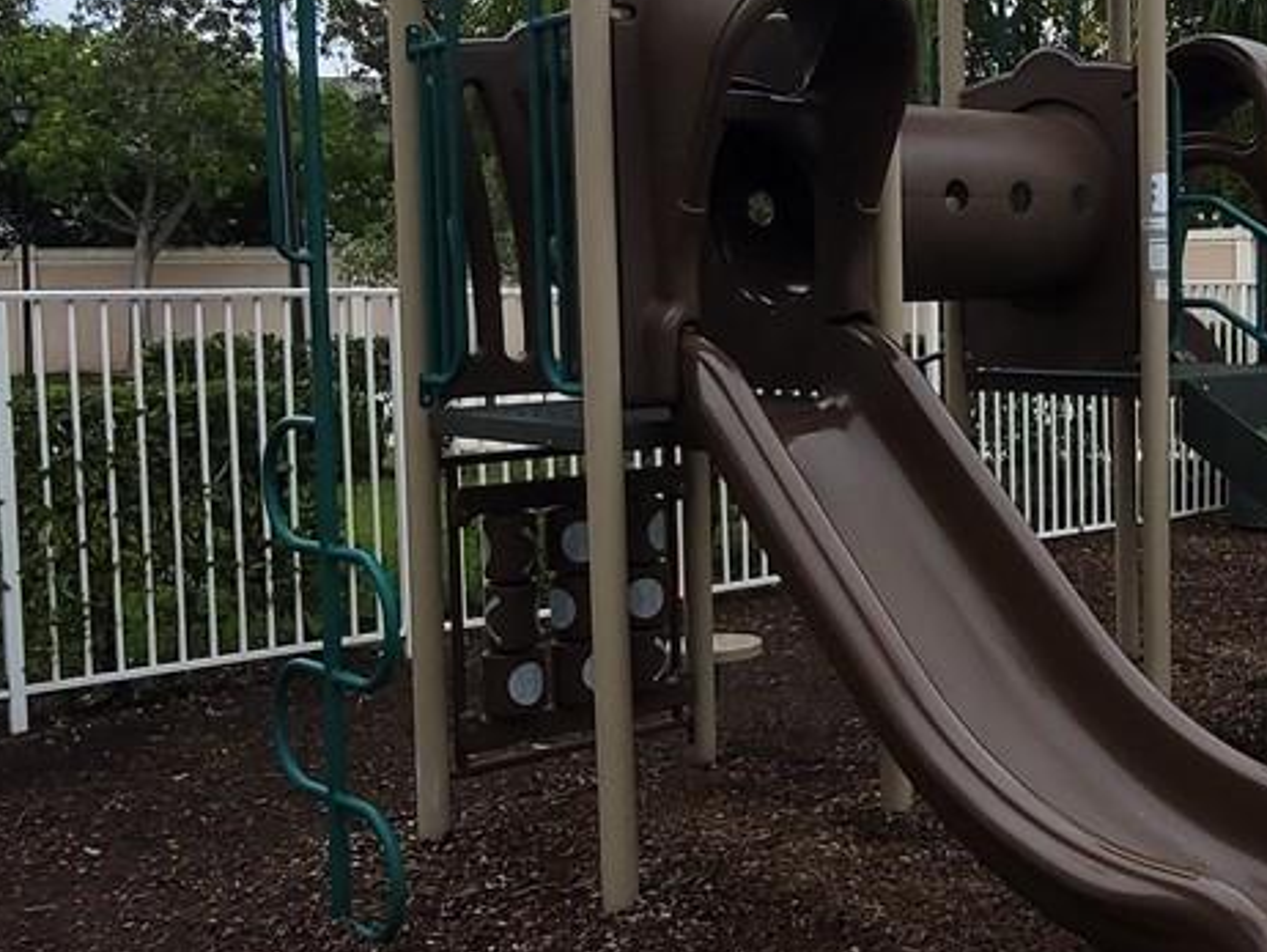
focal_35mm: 45
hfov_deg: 40.5
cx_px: 990
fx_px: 1648
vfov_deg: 32.1
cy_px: 373
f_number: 2.2
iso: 40
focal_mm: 1.74
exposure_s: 1/564
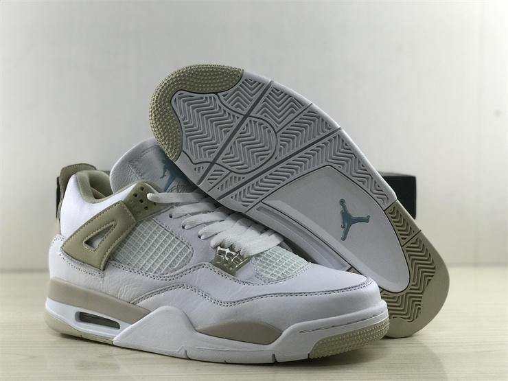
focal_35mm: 57
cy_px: 190
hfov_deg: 33.8
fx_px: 836
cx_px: 254
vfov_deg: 25.7
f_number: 2.8
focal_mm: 6.6
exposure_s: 1/50
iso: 50
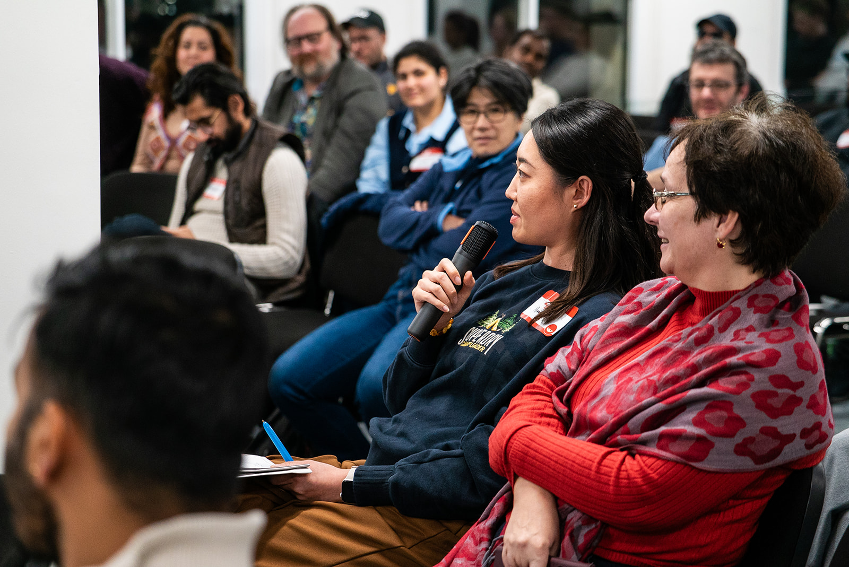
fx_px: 2431
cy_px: 284
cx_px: 424
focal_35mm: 103
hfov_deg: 19.8
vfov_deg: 13.3
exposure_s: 1/160
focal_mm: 103
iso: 2500
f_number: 5
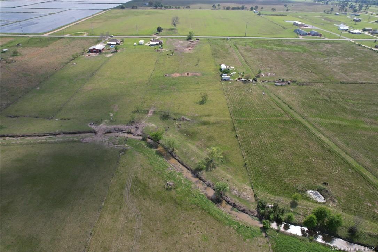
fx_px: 231
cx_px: 189
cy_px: 126
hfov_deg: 78.6
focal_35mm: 22
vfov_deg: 57.2
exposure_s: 1/1500
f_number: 2.8
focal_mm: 8.38
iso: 110
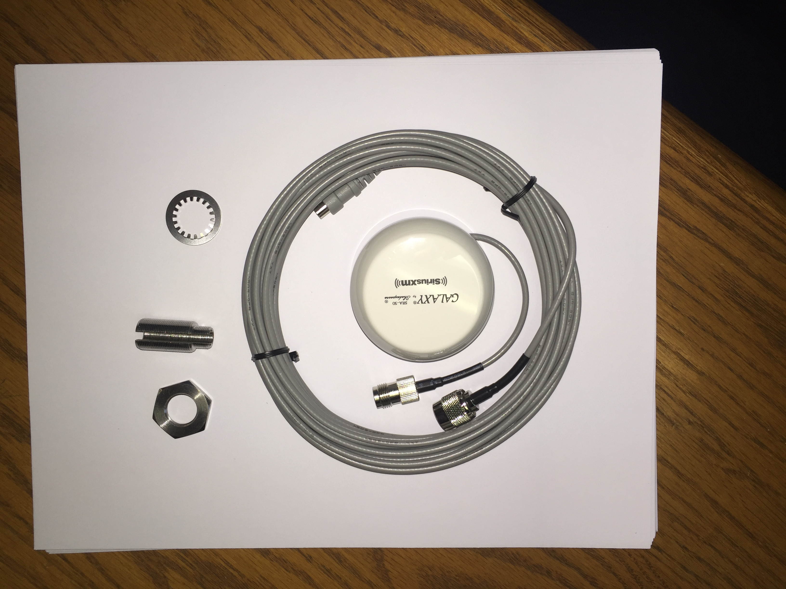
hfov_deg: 61.7
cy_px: 294
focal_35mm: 29
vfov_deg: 48.2
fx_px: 658
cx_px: 393
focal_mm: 4.15
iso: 32
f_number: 2.2
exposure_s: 1/87
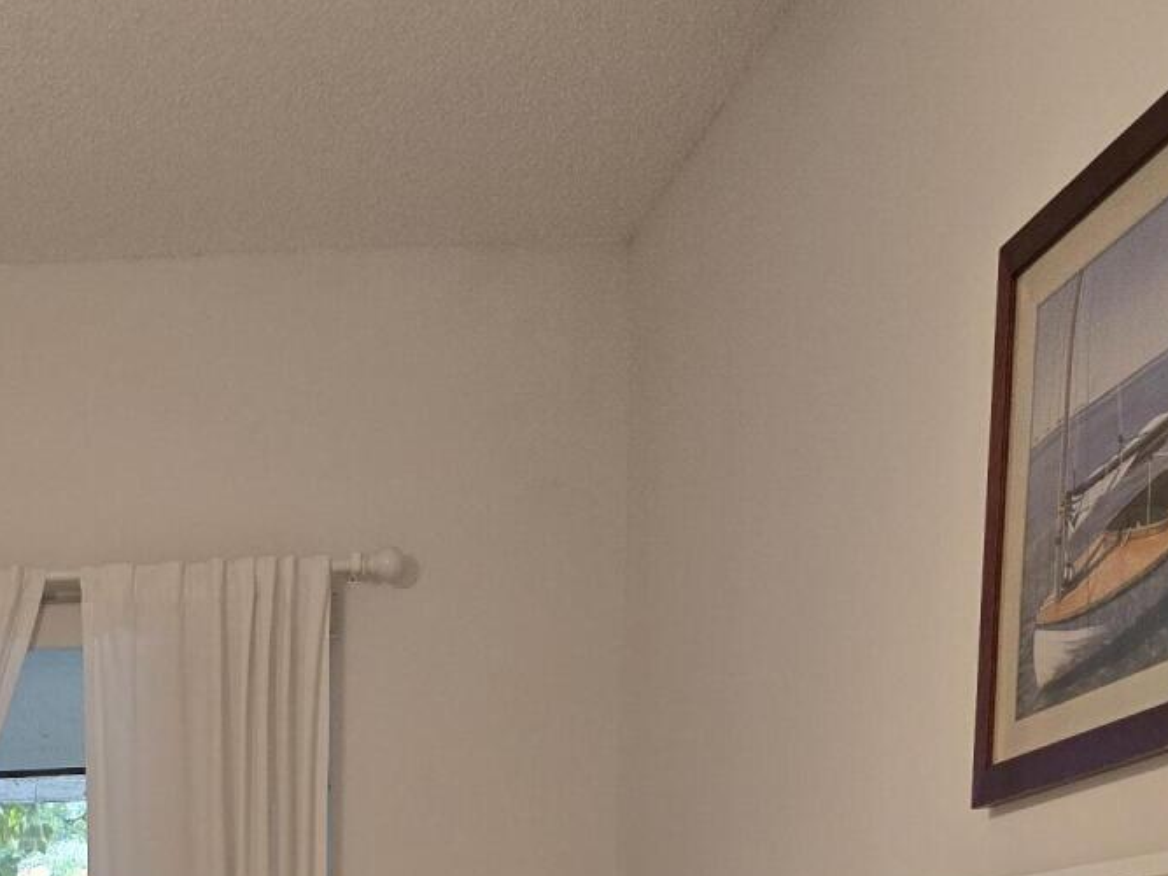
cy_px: 1584
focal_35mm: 69
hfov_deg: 26.8
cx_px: 35
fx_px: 2328
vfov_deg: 17.3
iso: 200
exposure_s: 1/120
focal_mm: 6.3
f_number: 1.7
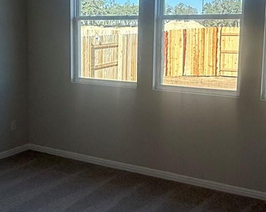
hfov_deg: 34.0
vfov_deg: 27.6
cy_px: 90
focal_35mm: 55
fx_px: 433
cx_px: 105
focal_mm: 2.22
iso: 64
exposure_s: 1/357
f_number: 2.2
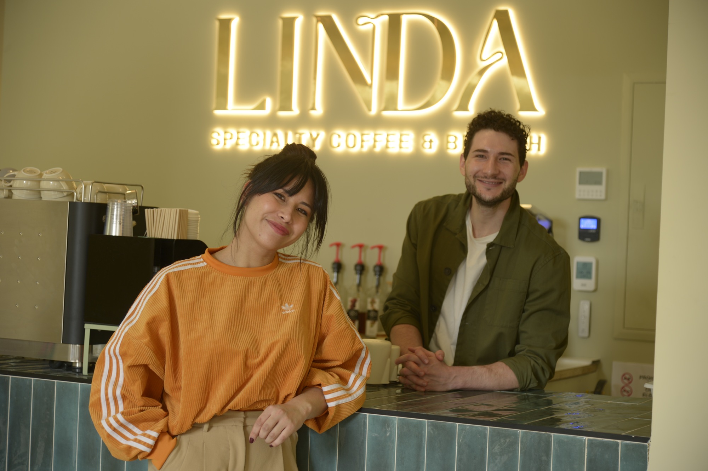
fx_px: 1474
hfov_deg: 27.0
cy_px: 236
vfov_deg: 18.2
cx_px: 354
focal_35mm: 75
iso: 100
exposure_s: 1/30
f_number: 4
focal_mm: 75
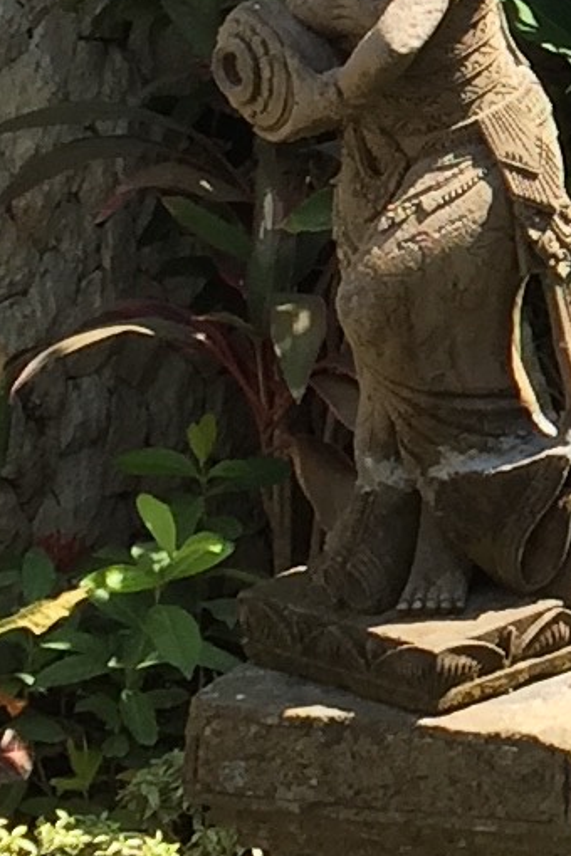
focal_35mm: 193
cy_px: 42
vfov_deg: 10.6
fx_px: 4591
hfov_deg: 6.7
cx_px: 1500
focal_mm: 4.15
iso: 32
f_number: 2.2
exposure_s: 1/557
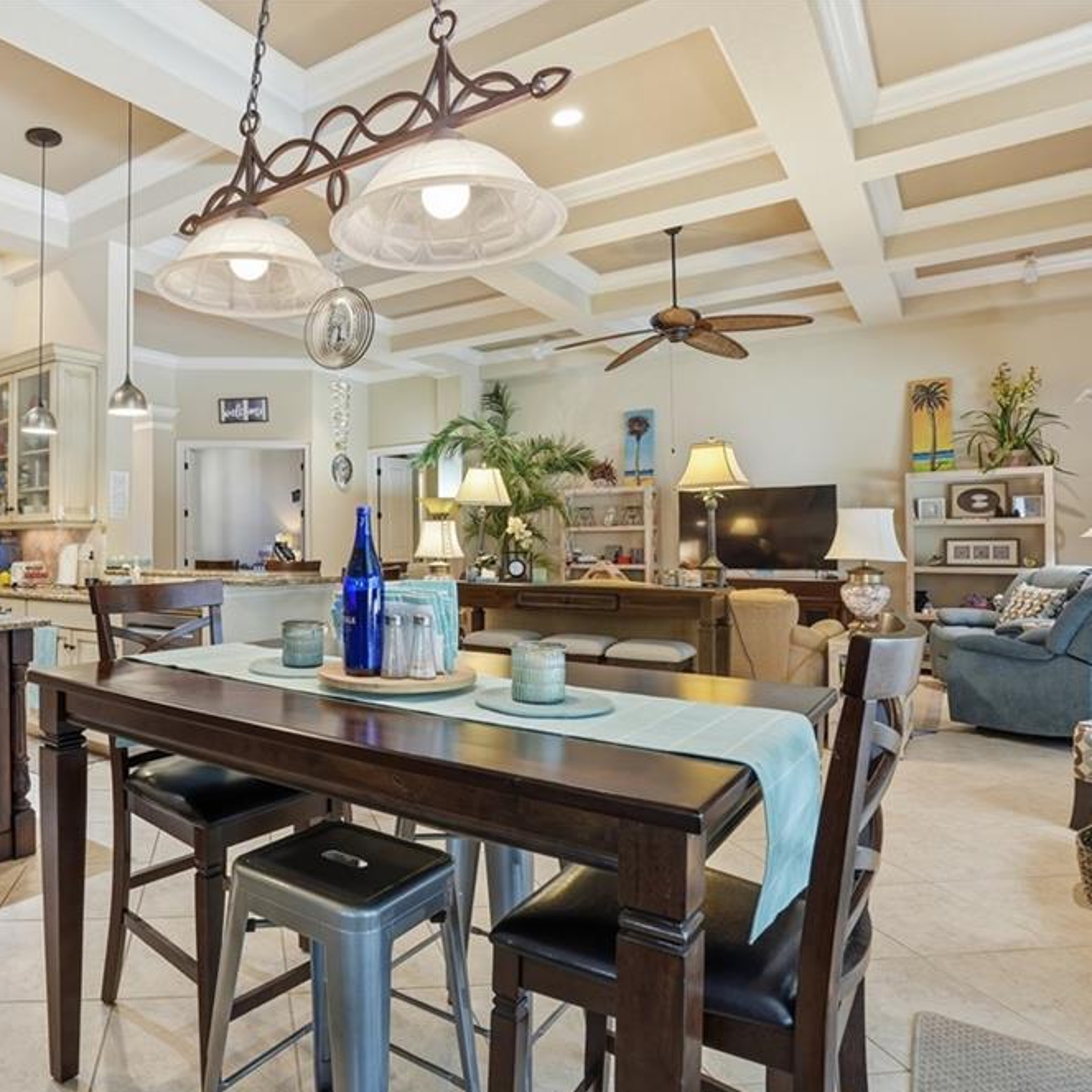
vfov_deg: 72.1
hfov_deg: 68.4
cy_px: 558
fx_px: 749
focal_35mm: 21
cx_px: 301
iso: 400
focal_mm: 16
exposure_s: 1/20
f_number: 9
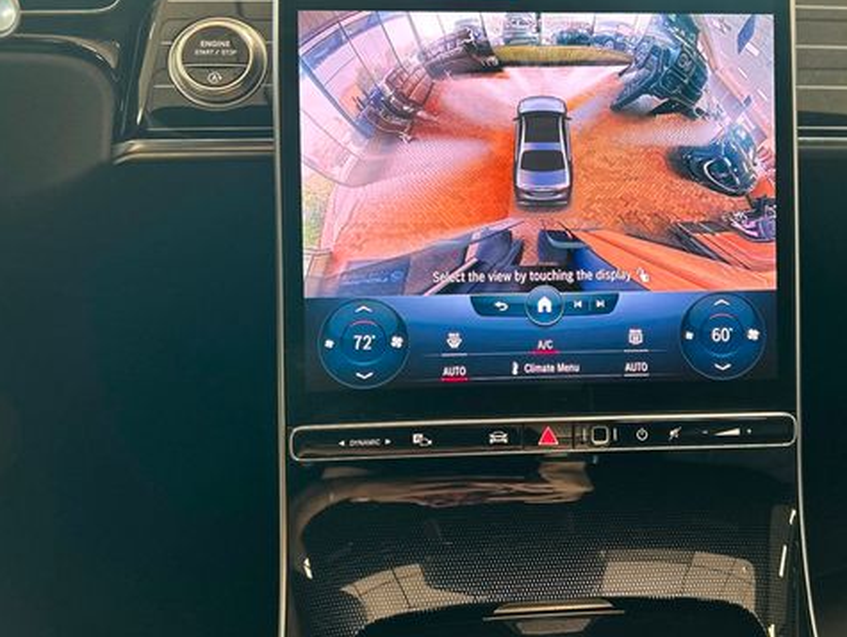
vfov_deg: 40.6
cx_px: 510
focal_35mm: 35
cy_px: 268
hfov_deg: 52.2
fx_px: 857
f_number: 1.5
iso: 250
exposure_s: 1/54
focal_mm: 5.7
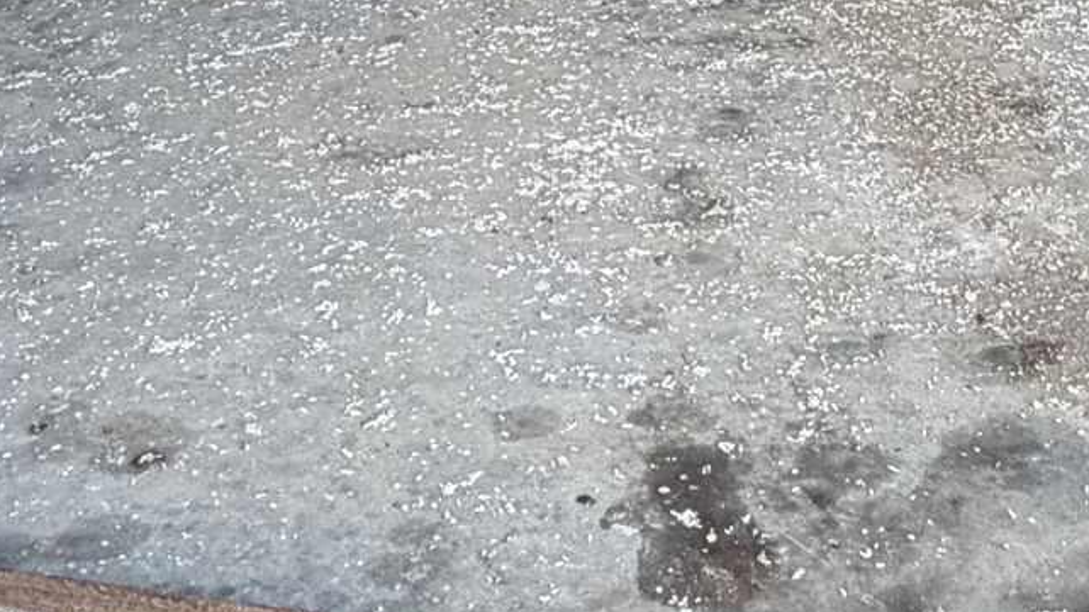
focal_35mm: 73
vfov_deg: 12.5
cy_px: -912
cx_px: 724
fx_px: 2108
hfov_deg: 28.8
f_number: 2.2
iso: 125
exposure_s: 1/121
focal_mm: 2.22
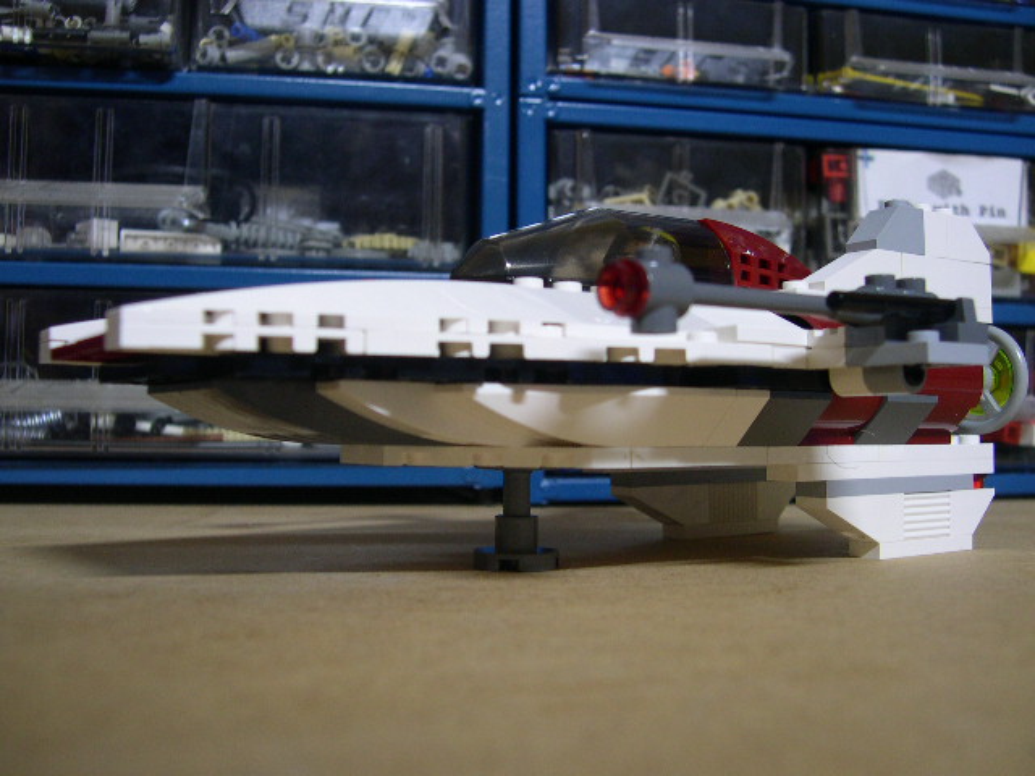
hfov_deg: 49.0
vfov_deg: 37.7
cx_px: 518
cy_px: 388
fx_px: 1136
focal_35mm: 38
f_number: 2.8
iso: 167
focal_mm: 8
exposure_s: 1/4.7
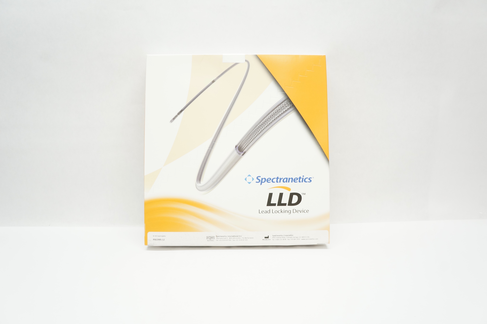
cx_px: 244
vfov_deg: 47.8
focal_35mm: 27
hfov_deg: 67.4
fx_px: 365
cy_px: 162
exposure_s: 1/60
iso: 800
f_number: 7.1
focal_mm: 18
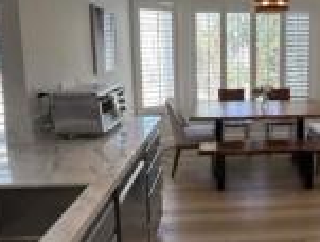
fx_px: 343
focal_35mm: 37
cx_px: 242
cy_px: 93
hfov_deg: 48.1
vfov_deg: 38.6
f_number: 2.2
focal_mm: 2.22
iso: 64
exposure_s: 1/120
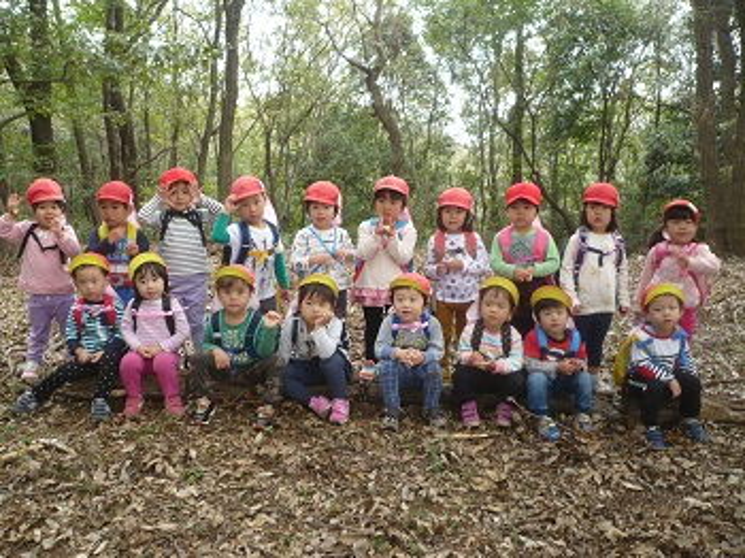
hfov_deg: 52.7
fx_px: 753
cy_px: 279
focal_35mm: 35
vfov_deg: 40.7
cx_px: 372
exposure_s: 1/60
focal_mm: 5.8
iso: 100
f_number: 2.8
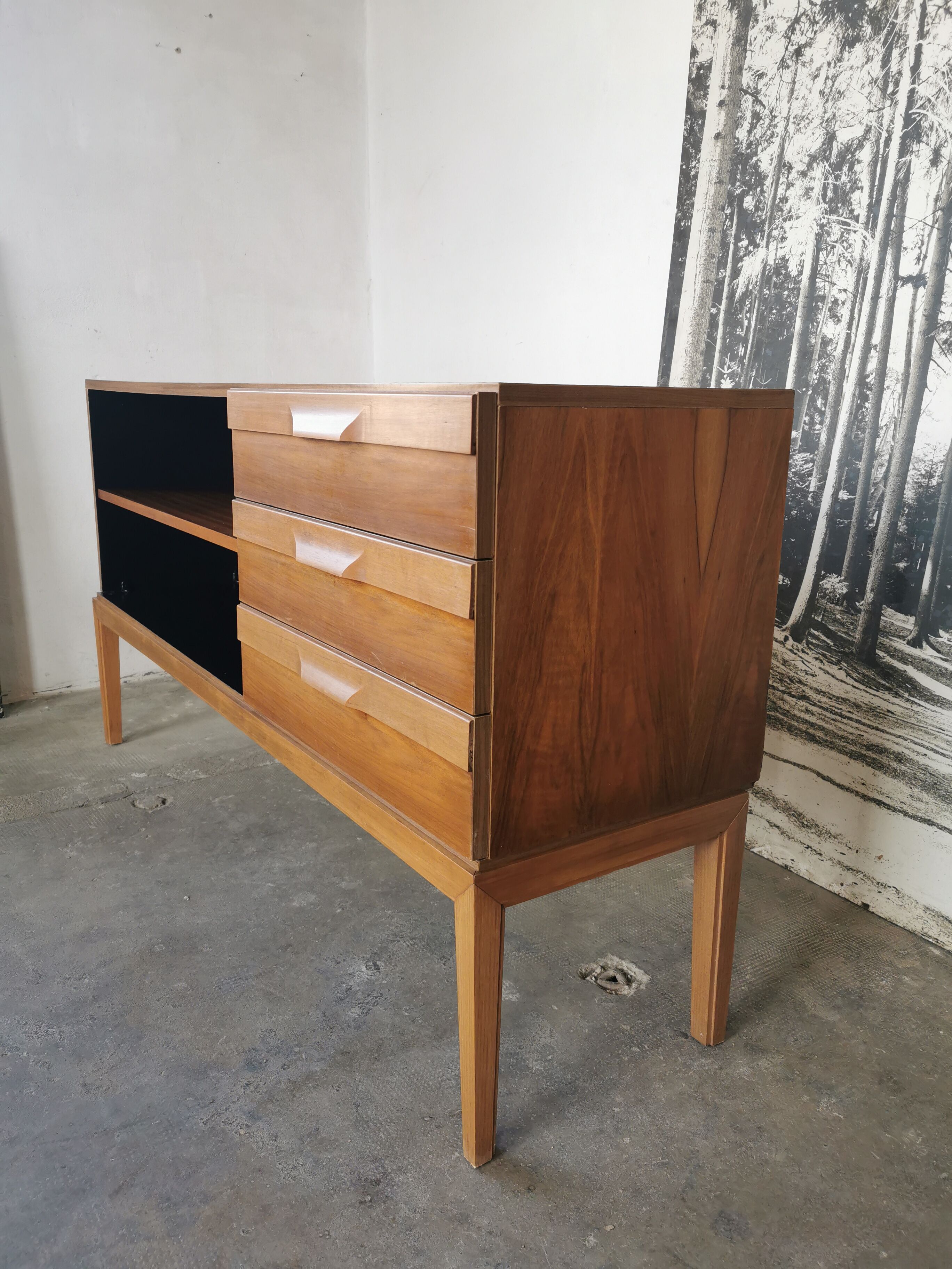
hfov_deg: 51.4
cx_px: 476
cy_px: 634
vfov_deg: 65.3
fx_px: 990
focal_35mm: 27
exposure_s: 1/120
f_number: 1.6
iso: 100
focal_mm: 5.56
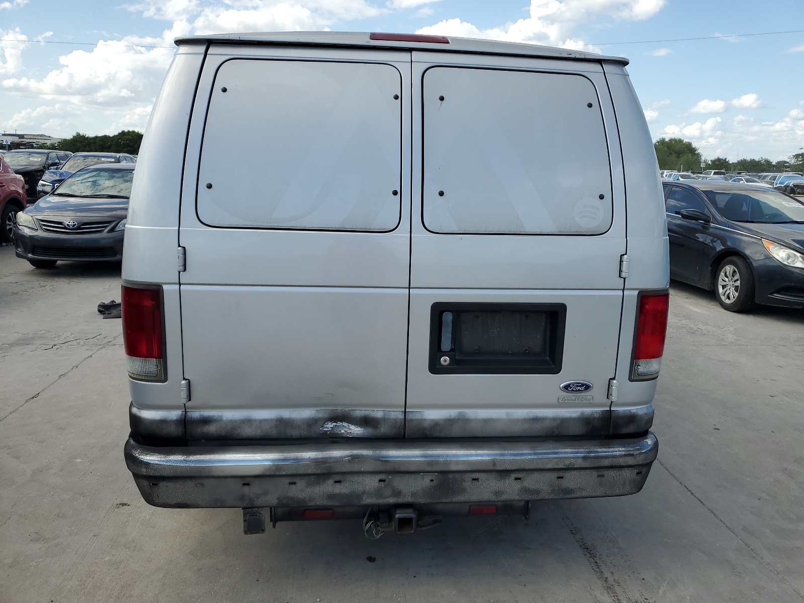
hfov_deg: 67.3
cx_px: 402
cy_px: 302
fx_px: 604
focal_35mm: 26
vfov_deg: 53.1
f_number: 1.5
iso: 50
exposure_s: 1/2500
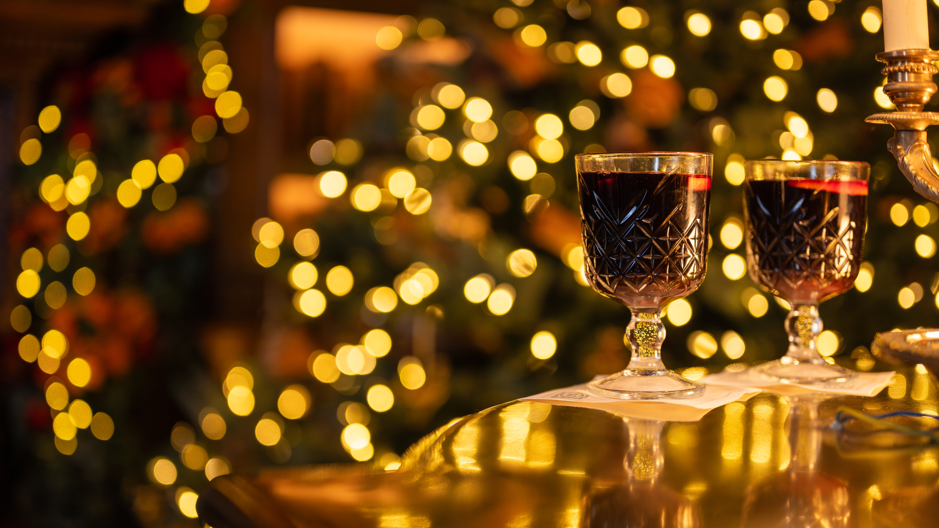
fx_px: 1320
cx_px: 465
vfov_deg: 22.6
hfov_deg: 39.2
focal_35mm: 53
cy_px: 300
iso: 360
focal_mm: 50
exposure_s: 1/160
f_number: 1.8
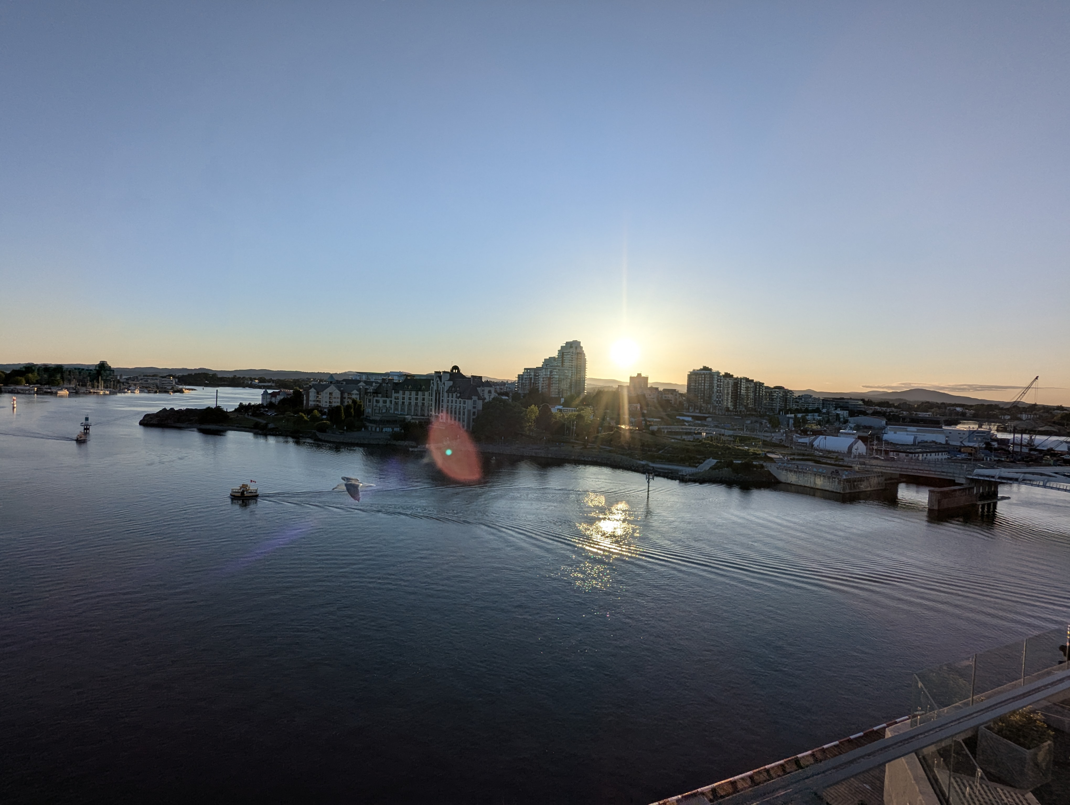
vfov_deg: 78.2
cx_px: 535
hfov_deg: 94.4
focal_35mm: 16
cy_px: 402
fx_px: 495
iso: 55
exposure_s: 1/4902
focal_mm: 2.35
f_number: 2.2
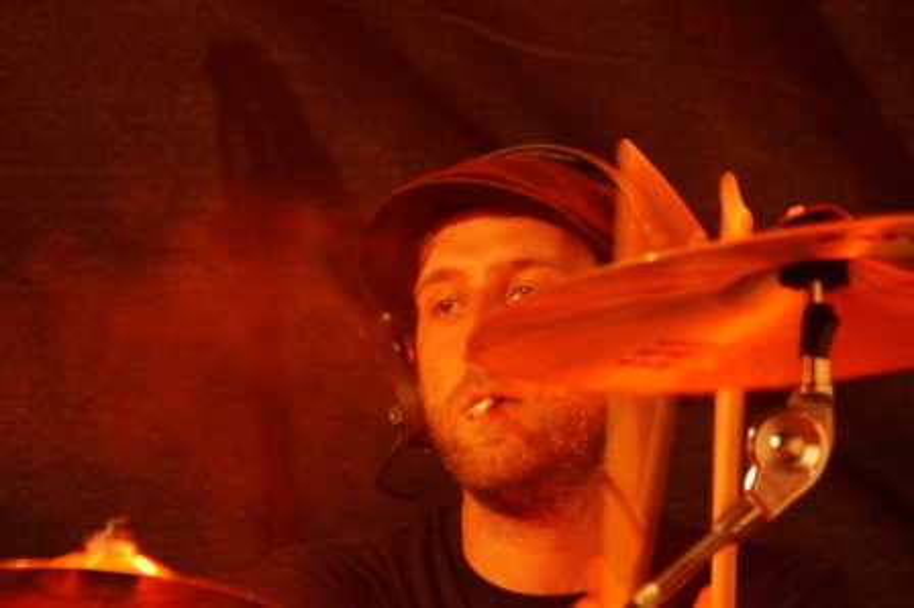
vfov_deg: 5.1
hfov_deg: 7.6
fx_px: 6850
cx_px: 457
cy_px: 304
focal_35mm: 270
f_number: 6.3
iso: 3200
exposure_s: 1/25
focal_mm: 180
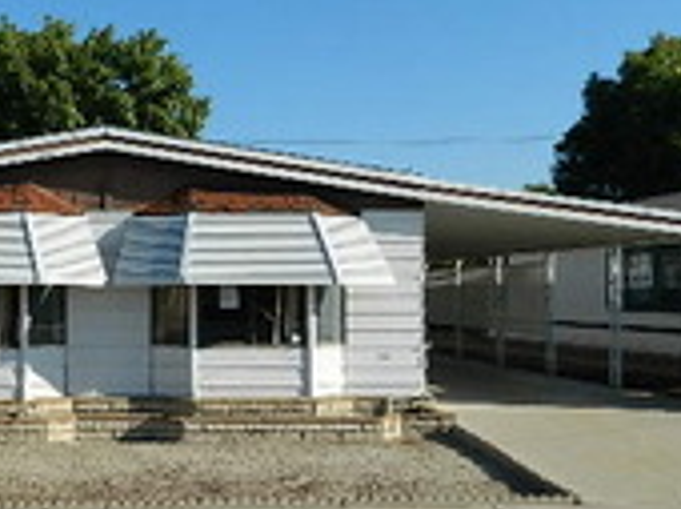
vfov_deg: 28.5
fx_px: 1002
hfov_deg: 36.0
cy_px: 289
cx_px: 116
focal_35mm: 51
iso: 80
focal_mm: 4.5
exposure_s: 1/160
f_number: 8.7
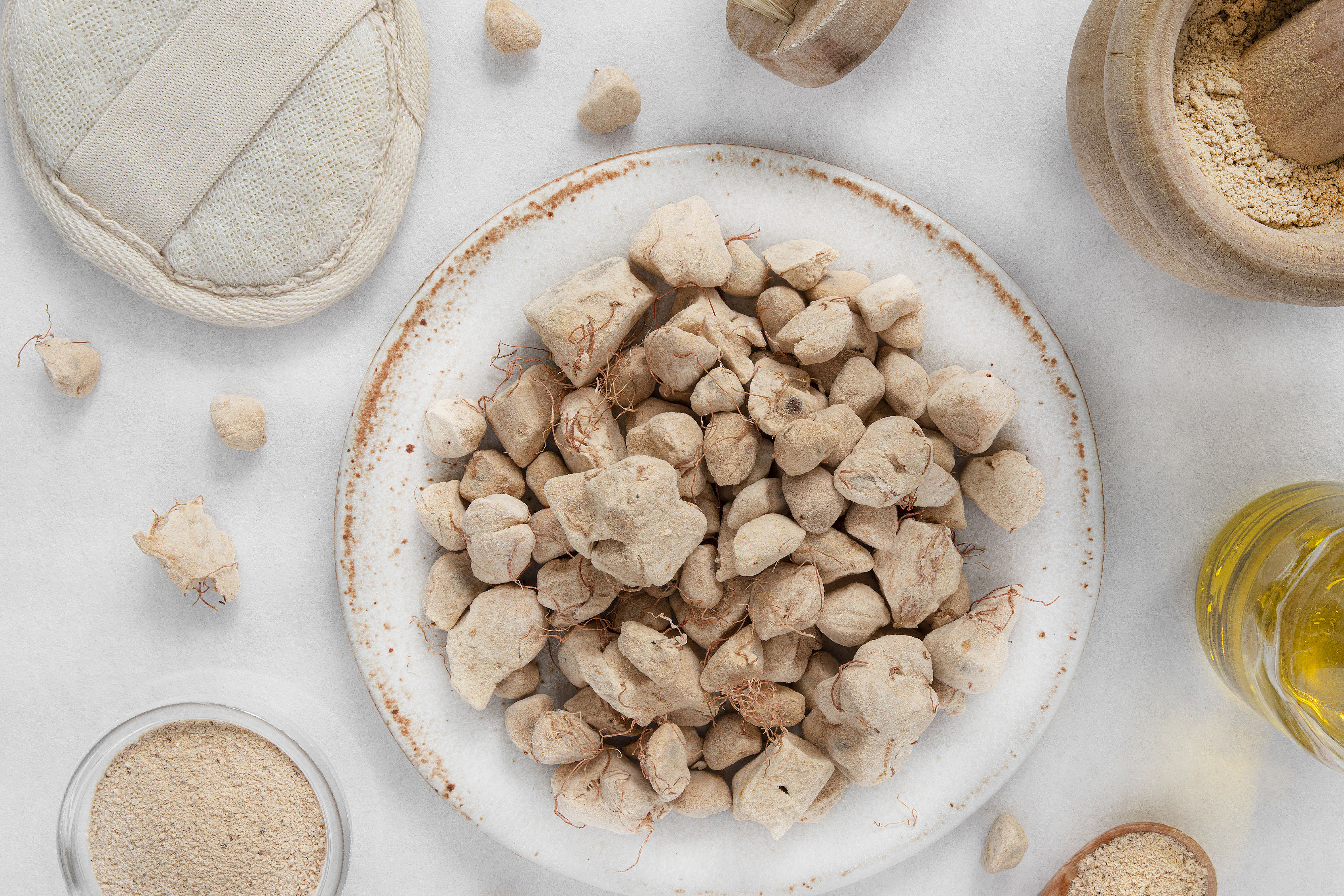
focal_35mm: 61
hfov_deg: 32.9
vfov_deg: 22.3
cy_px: 432
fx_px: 2277
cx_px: 734
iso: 100
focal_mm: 45
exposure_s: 1/5
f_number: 18
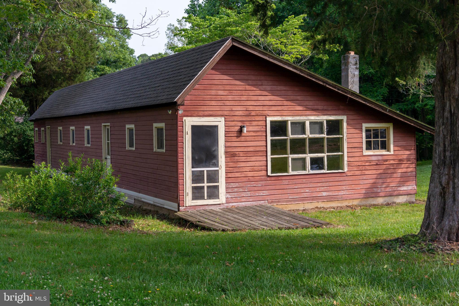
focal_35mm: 50
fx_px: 637
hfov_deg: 39.6
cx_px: 230
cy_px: 153
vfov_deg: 27.0
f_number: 4.5
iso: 160
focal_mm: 18.7
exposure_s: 1/500
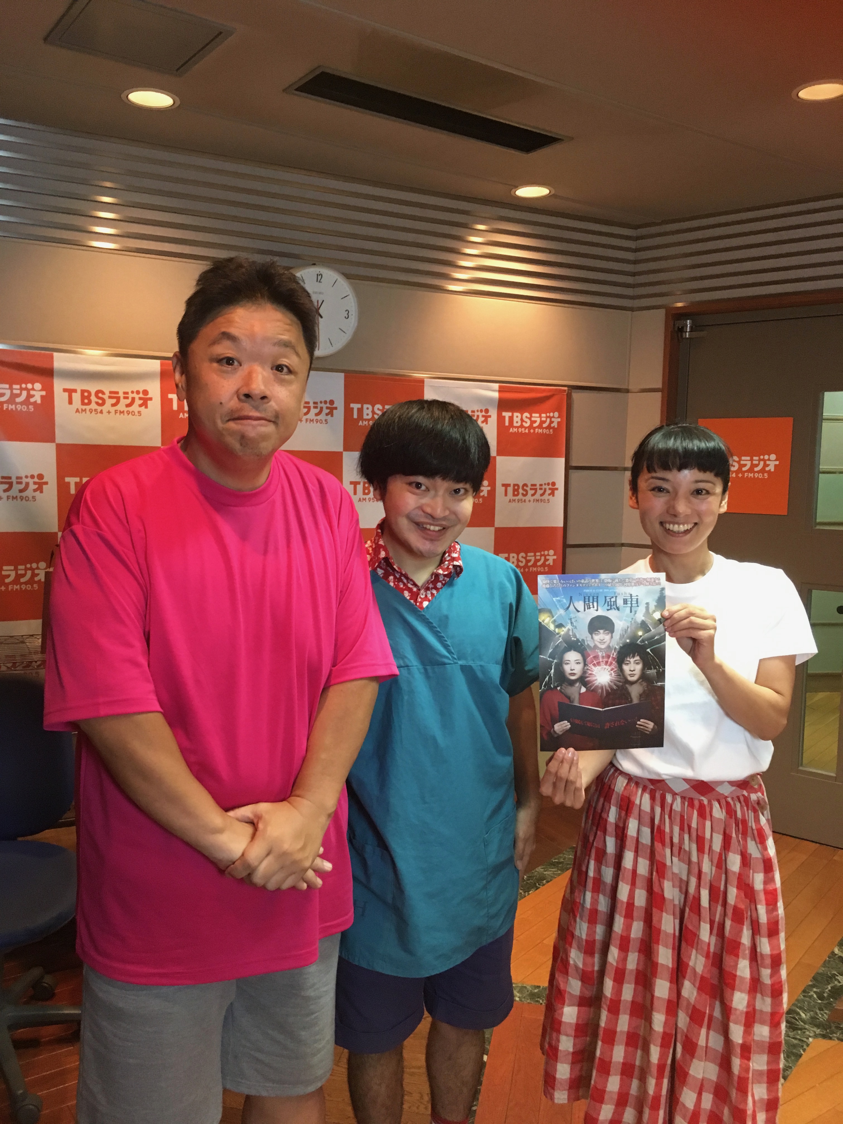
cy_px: 562
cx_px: 422
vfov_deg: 61.7
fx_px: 942
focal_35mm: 29
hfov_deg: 48.2
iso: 200
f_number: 2.2
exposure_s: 1/30
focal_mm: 4.15
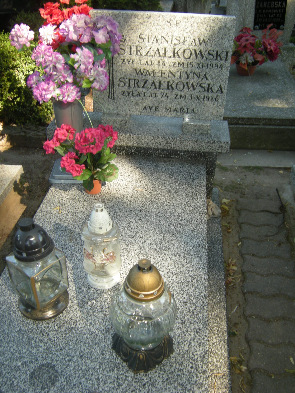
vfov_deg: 56.8
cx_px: 147
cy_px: 193
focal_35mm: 32
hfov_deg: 44.2
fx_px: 364
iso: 64
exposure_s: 1/74.4
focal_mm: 5.3
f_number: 2.9
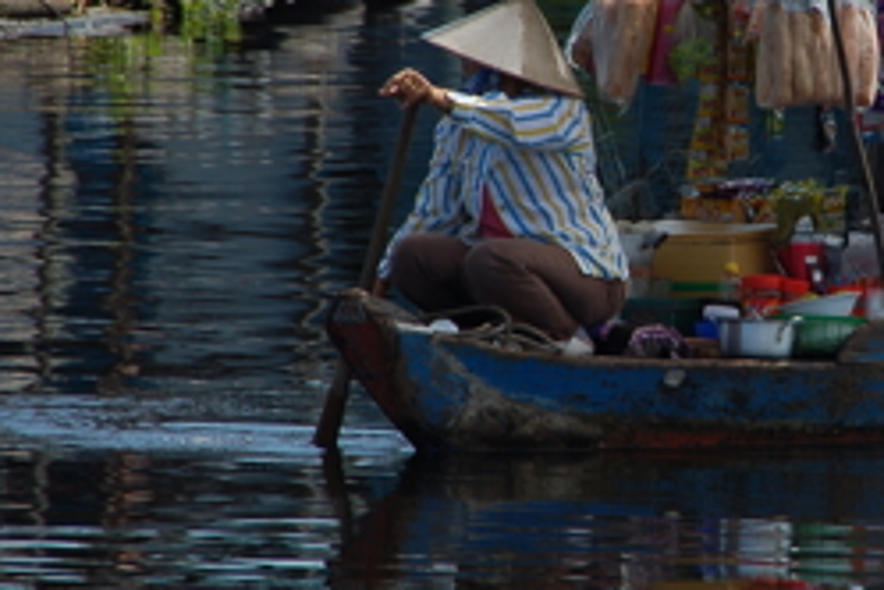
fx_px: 20306
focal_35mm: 827
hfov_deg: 2.5
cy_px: 153
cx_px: 675
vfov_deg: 1.7
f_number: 6.3
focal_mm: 250
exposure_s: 1/640
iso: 200
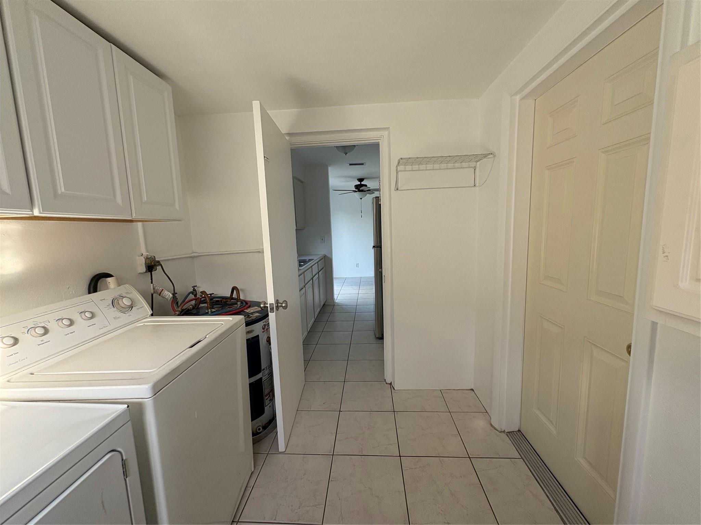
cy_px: 262
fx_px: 284
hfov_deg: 102.1
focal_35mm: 14
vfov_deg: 85.7
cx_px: 350
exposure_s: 1/99
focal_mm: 2.22
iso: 100
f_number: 2.2
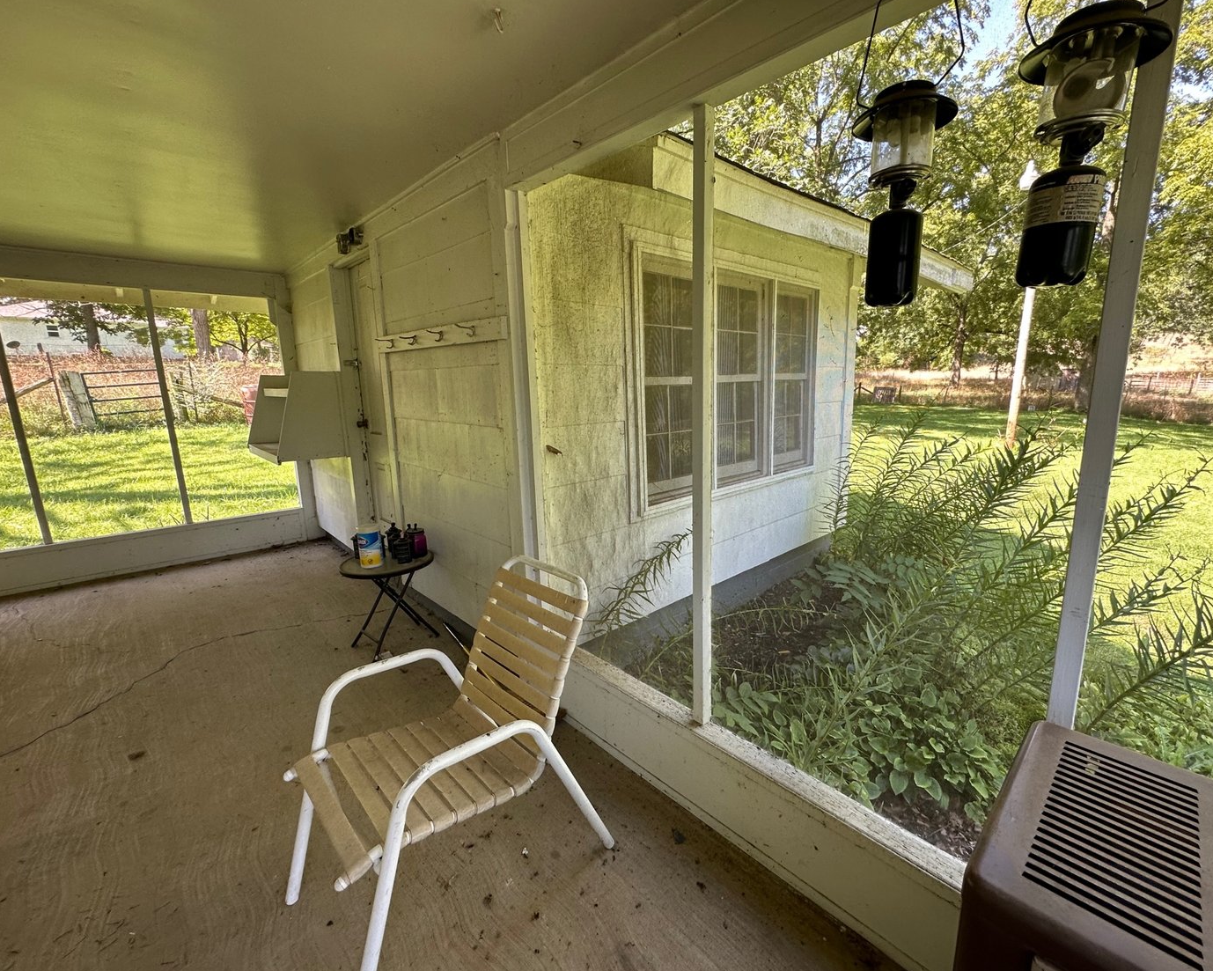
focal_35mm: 15
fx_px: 539
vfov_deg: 84.1
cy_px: 490
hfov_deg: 96.6
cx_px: 650
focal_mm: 2.22
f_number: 2.2
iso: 64
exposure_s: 1/99
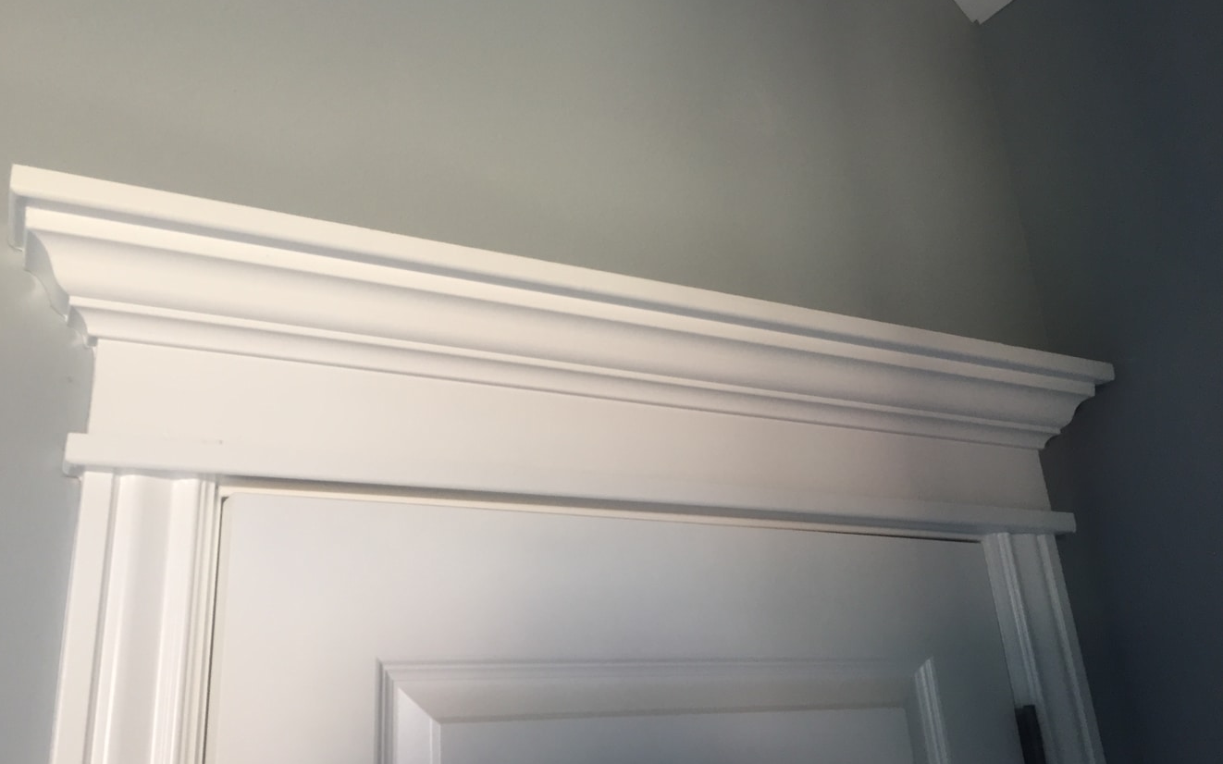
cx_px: 609
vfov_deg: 40.6
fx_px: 1033
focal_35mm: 31
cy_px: 377
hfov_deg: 61.2
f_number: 2.2
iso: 64
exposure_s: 1/30
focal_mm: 4.15
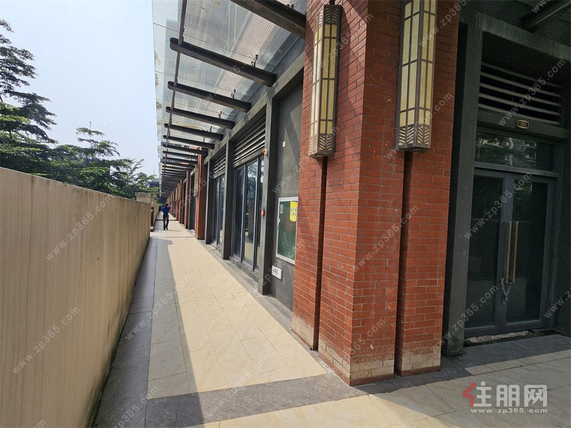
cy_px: 214
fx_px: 214
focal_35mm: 13
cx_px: 286
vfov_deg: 89.9
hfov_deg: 106.2
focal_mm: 2.2
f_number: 2.2
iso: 50
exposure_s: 1/2679
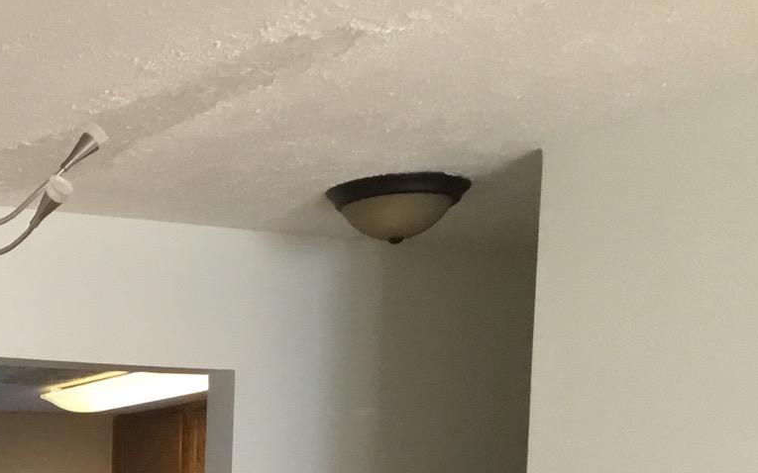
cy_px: 758
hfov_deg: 21.3
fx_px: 1818
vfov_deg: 13.7
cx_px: -236
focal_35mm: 88
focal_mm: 3.3
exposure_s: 1/30
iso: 64
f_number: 2.4
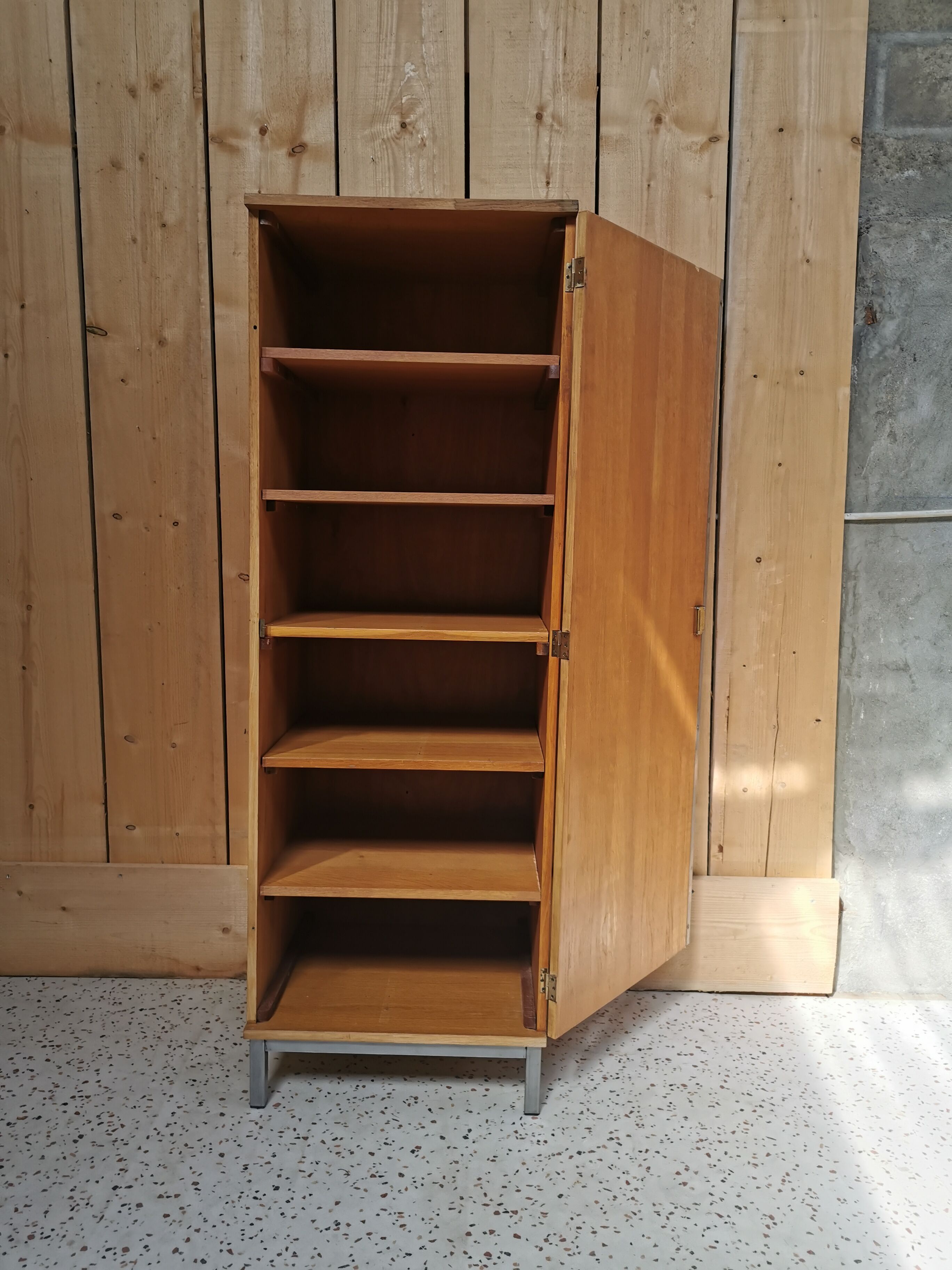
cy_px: 635
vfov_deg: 65.3
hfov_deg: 51.4
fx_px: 990
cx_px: 476
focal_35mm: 27
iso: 50
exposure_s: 1/237
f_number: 1.8
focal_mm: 5.58
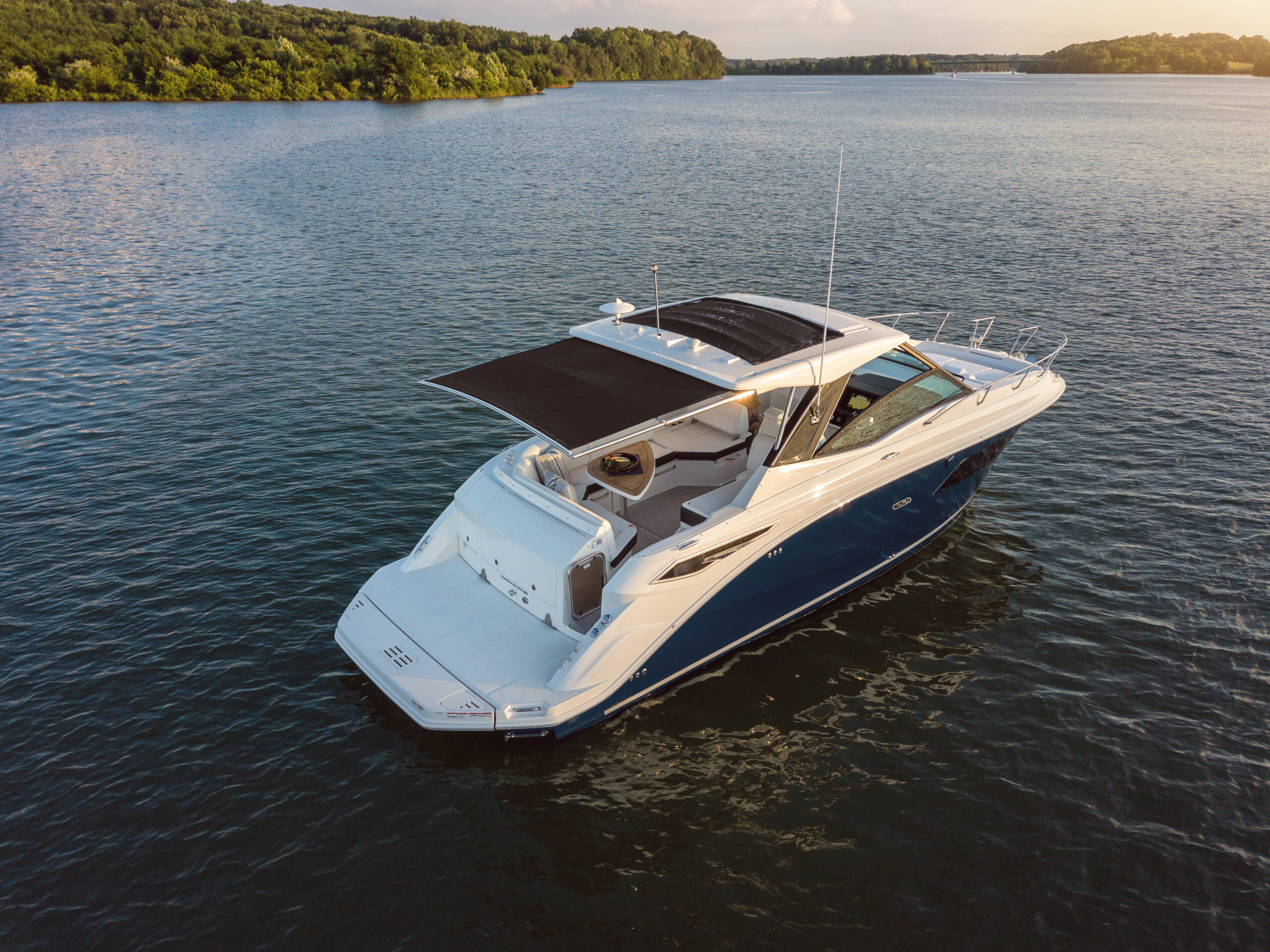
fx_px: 954
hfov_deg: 67.3
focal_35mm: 26
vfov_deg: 53.0
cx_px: 635
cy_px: 476
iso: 100
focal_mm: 4.73
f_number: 2.2
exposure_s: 1/500
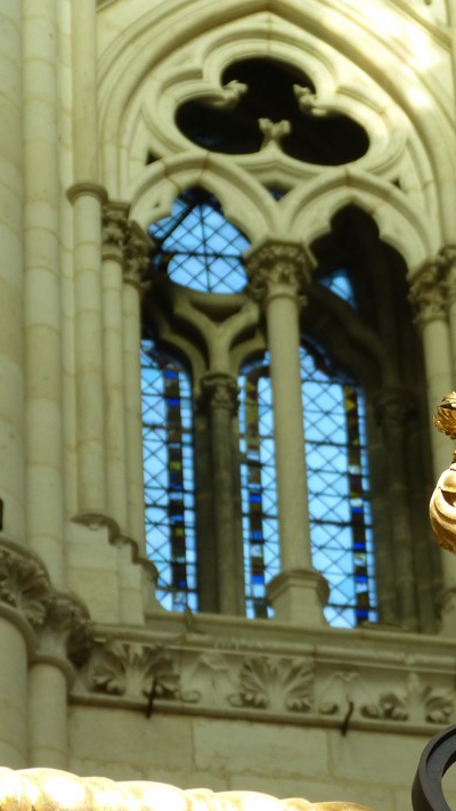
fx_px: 5760
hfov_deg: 4.5
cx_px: 507
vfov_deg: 8.0
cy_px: 406
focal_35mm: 268
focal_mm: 33.2
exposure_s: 1/80
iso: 125
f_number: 3.8
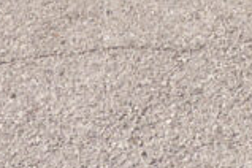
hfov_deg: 8.8
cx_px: 233
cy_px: -361
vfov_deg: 5.5
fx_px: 1624
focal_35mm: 232
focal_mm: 24.2
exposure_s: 1/250
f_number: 8
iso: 160
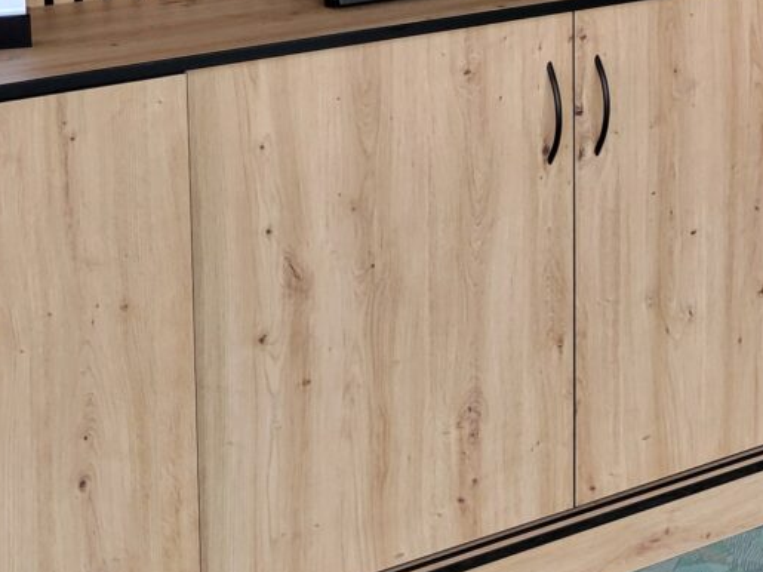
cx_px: 886
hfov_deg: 19.2
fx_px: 2138
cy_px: -176
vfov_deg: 14.6
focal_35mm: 97
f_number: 1.8
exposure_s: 1/120
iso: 160
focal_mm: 5.4
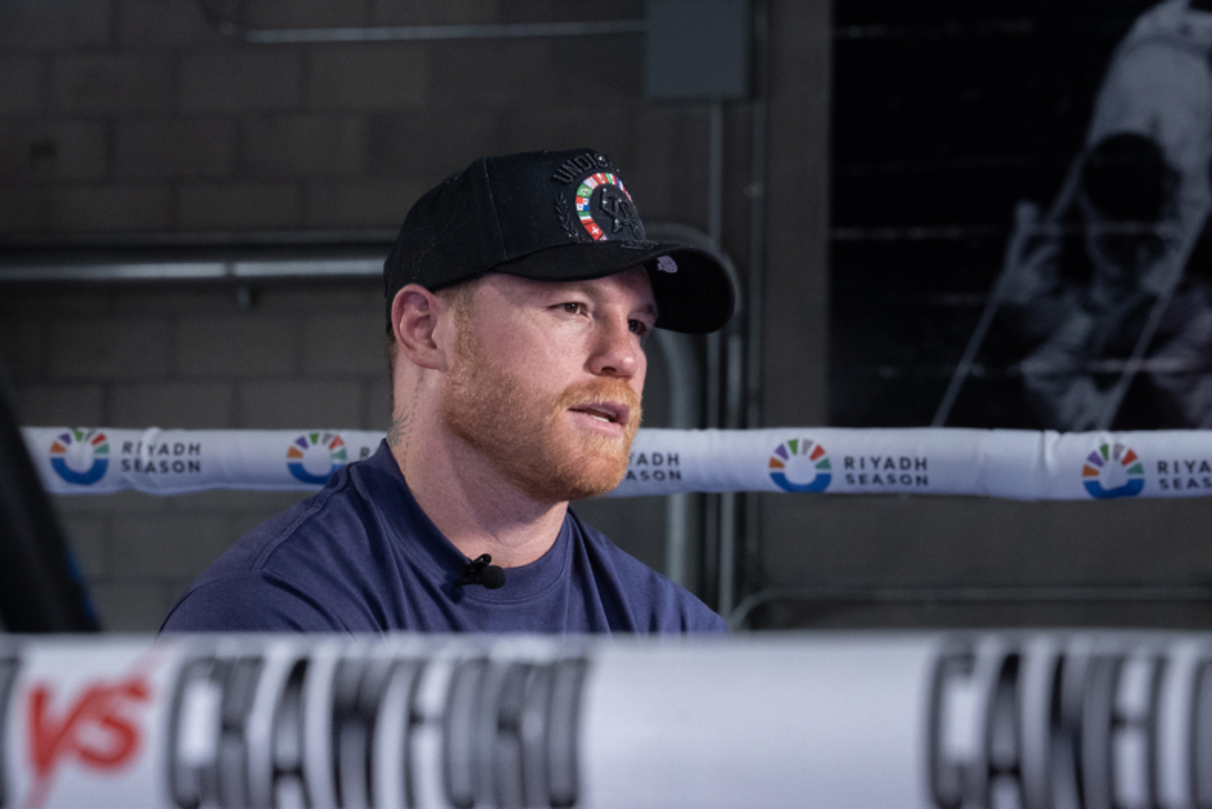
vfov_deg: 6.1
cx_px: 606
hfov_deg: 9.1
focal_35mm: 225
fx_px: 7577
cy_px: 404
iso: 3200
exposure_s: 1/80
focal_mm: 150
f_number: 11
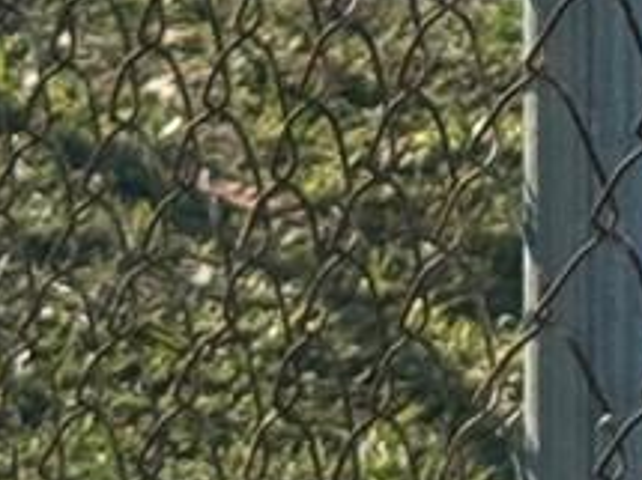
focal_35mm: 358
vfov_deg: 3.9
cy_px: -1276
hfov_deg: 5.2
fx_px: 6636
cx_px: 2120
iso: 64
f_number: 1.78
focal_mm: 6.76
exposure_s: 1/4049
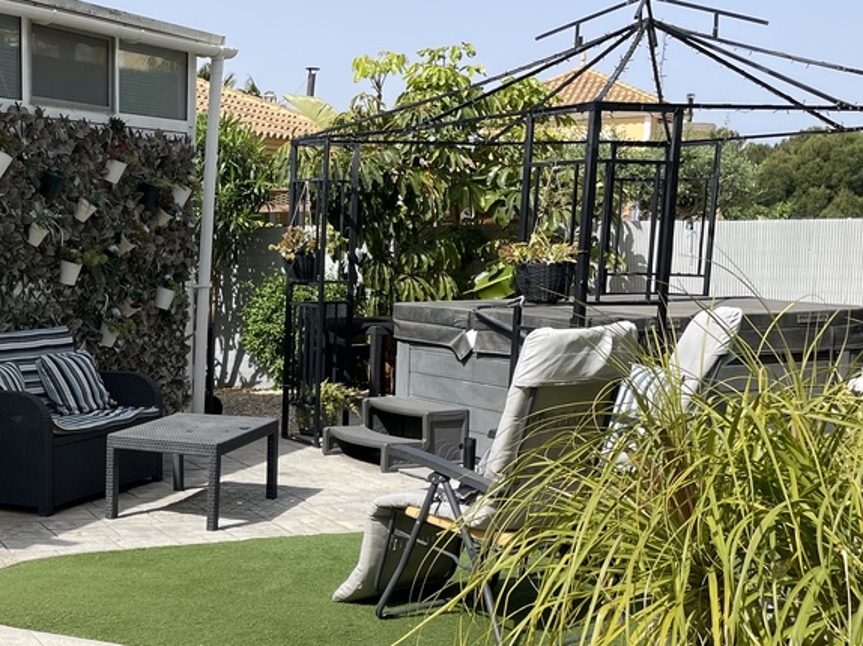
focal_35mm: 58
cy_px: 473
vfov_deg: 25.0
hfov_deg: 31.2
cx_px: 36
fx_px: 1445
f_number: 1.6
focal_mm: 4.2
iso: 32
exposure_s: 1/3125
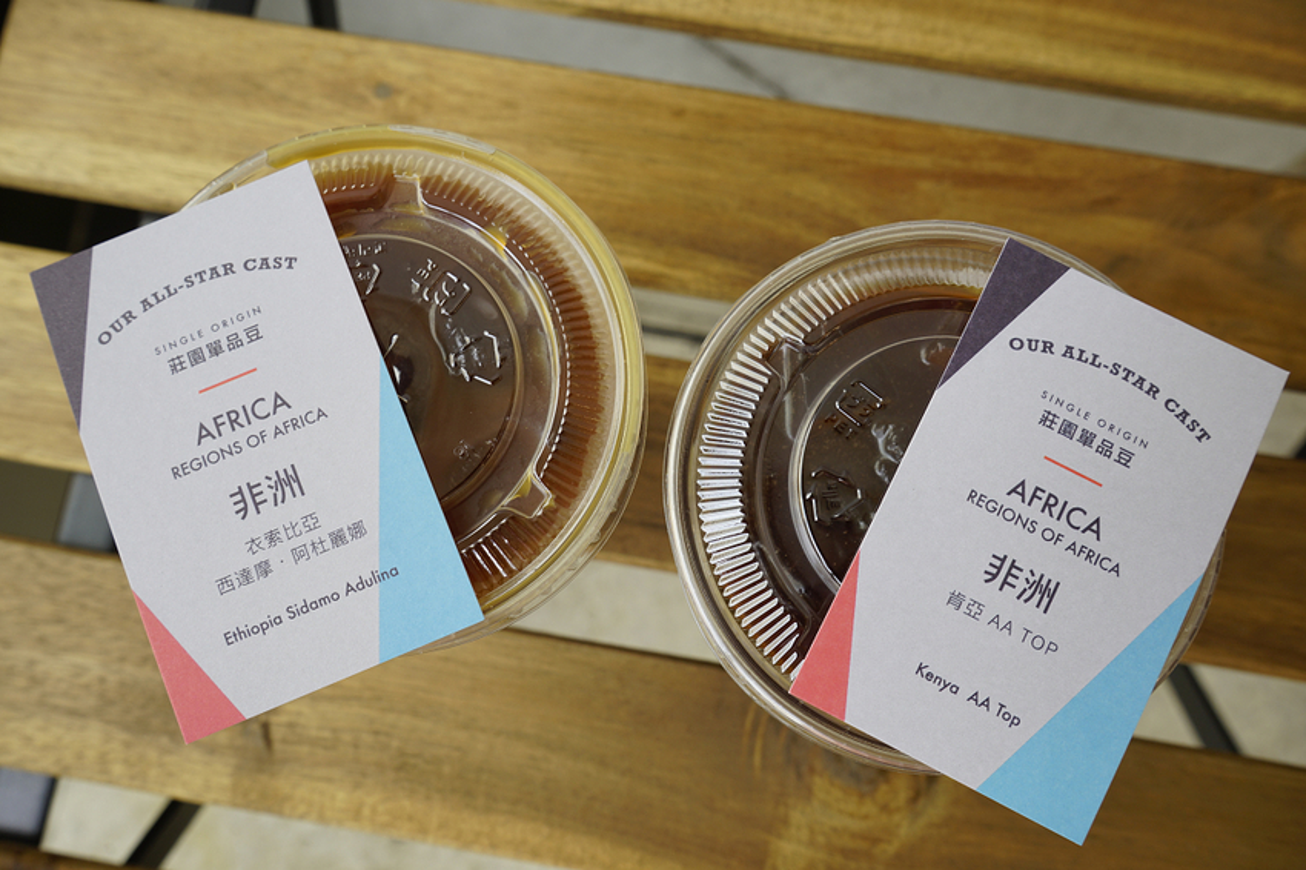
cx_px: 653
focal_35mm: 29
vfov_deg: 44.9
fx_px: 1052
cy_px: 435
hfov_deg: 63.7
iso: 100
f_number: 8
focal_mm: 29
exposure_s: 1/30
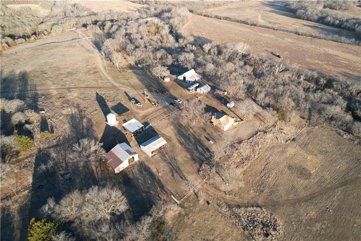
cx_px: 180
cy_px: 120
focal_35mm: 22
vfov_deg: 57.2
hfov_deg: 78.6
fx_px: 221
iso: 110
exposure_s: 1/320
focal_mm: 8.38
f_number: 2.8
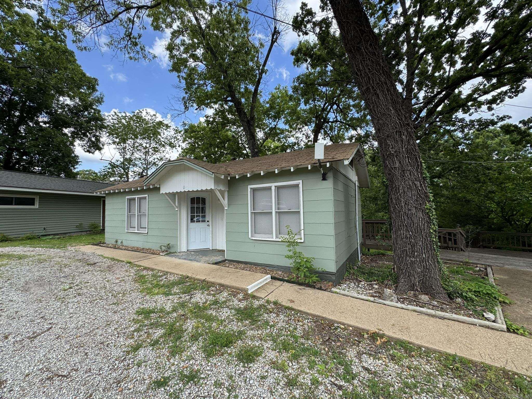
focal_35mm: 14
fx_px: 215
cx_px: 266
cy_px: 200
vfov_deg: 85.7
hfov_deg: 102.1
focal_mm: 2.22
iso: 40
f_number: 2.2
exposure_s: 1/518
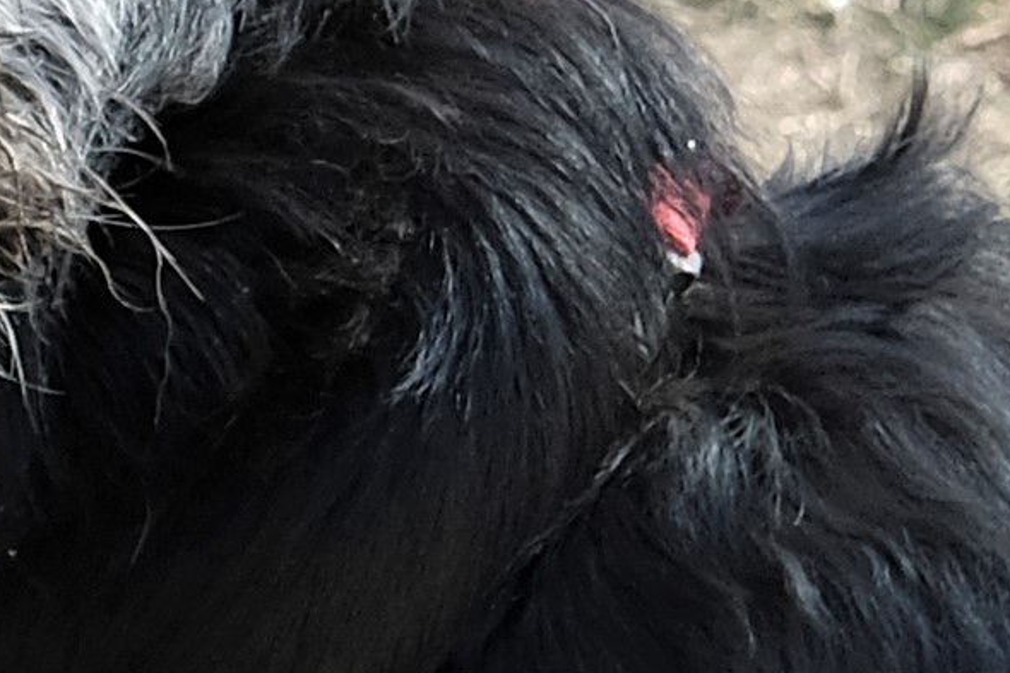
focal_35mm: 246
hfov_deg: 8.3
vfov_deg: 5.6
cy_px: 128
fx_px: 6899
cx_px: -252
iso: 800
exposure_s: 1/450
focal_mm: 55
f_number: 5.6
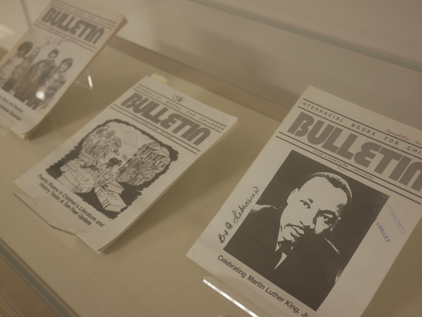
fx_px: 512
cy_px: 158
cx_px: 211
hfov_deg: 44.8
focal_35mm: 42
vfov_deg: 34.4
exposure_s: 1/10
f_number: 2.8
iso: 250
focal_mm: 21
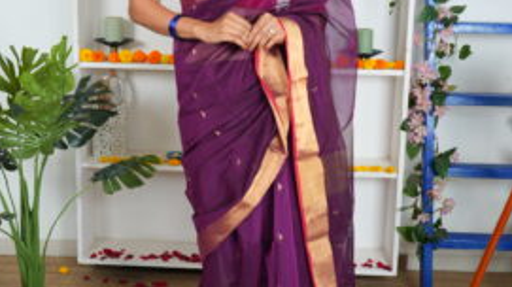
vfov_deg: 22.1
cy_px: 93
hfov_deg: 38.5
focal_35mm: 54
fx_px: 733
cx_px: 253
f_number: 3.5
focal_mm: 31
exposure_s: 1/60
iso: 800
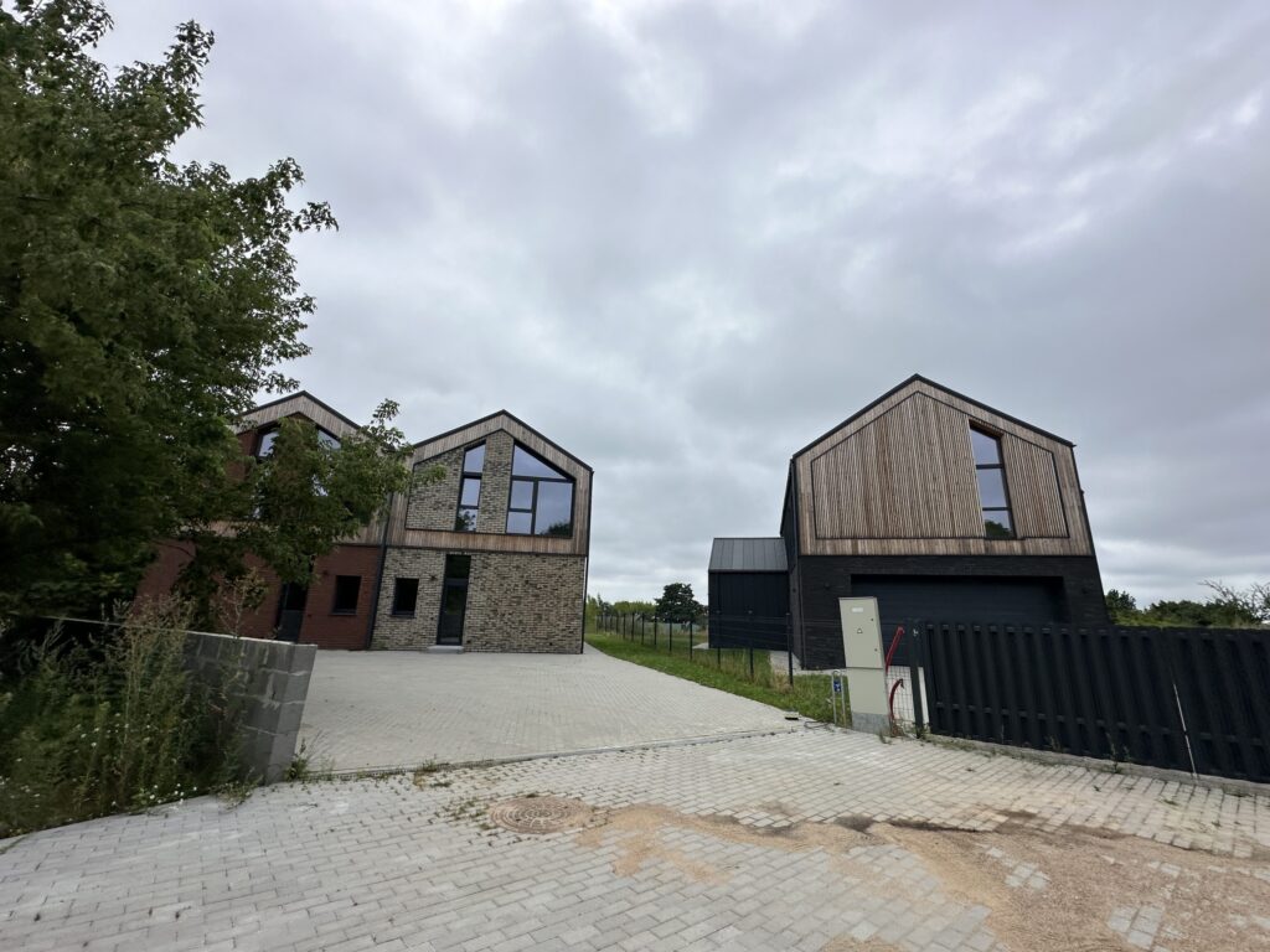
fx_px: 514
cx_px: 635
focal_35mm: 14
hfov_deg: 102.1
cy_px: 476
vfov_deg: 85.7
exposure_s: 1/2212
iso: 50
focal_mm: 2.22
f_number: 2.2
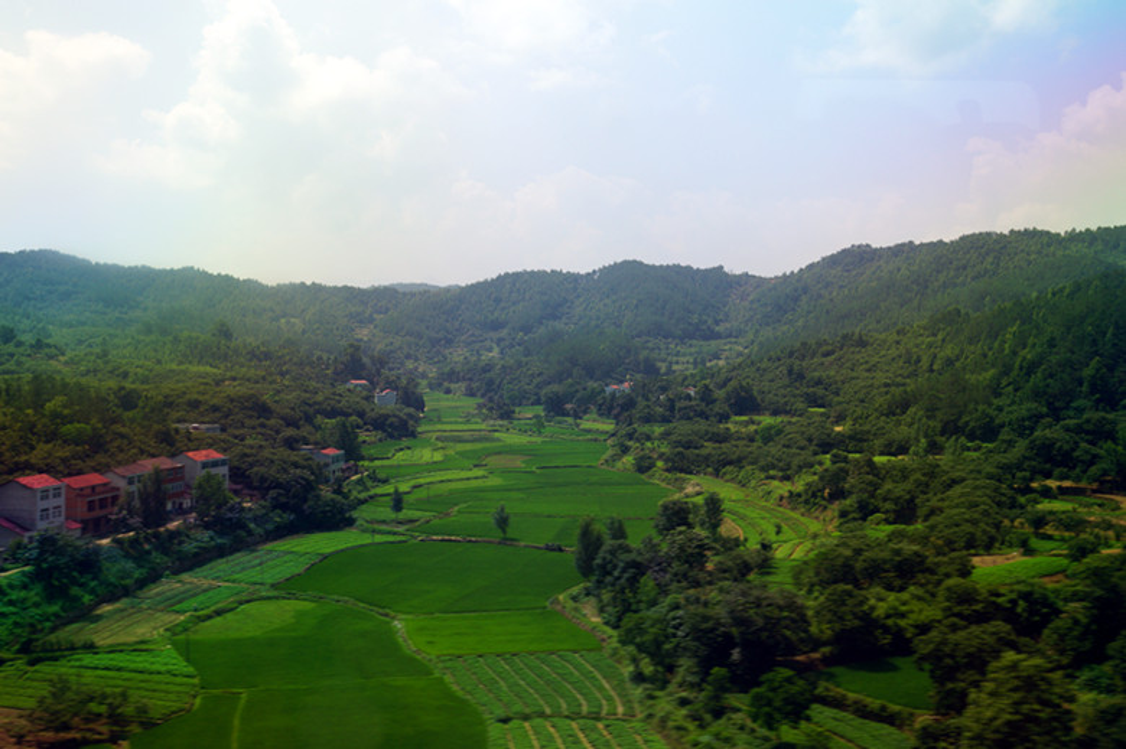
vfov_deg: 36.8
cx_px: 563
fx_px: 1125
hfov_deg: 53.2
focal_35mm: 36
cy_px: 374
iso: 100
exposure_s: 1/80
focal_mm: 24
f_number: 6.3
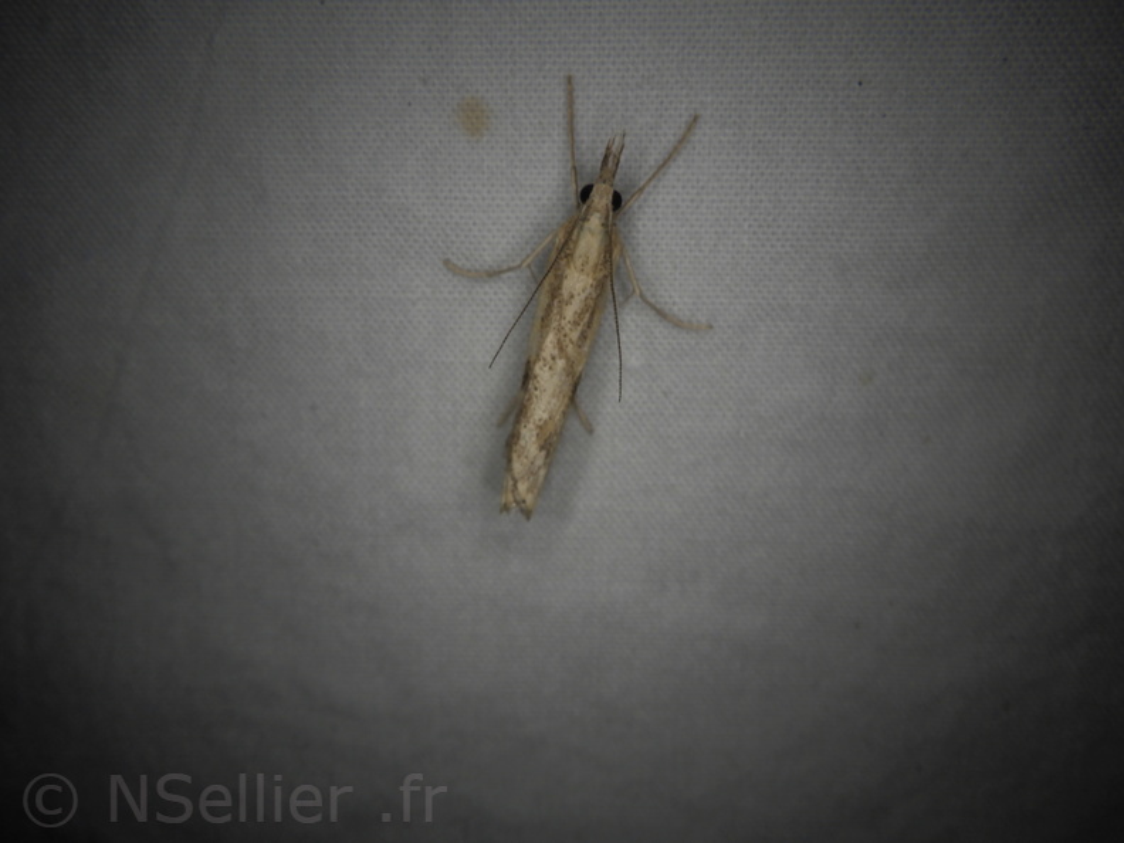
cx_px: 562
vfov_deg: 41.8
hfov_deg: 54.0
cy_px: 422
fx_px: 1104
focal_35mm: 34
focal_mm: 6.1
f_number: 4.6
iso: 125
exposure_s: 1/1500
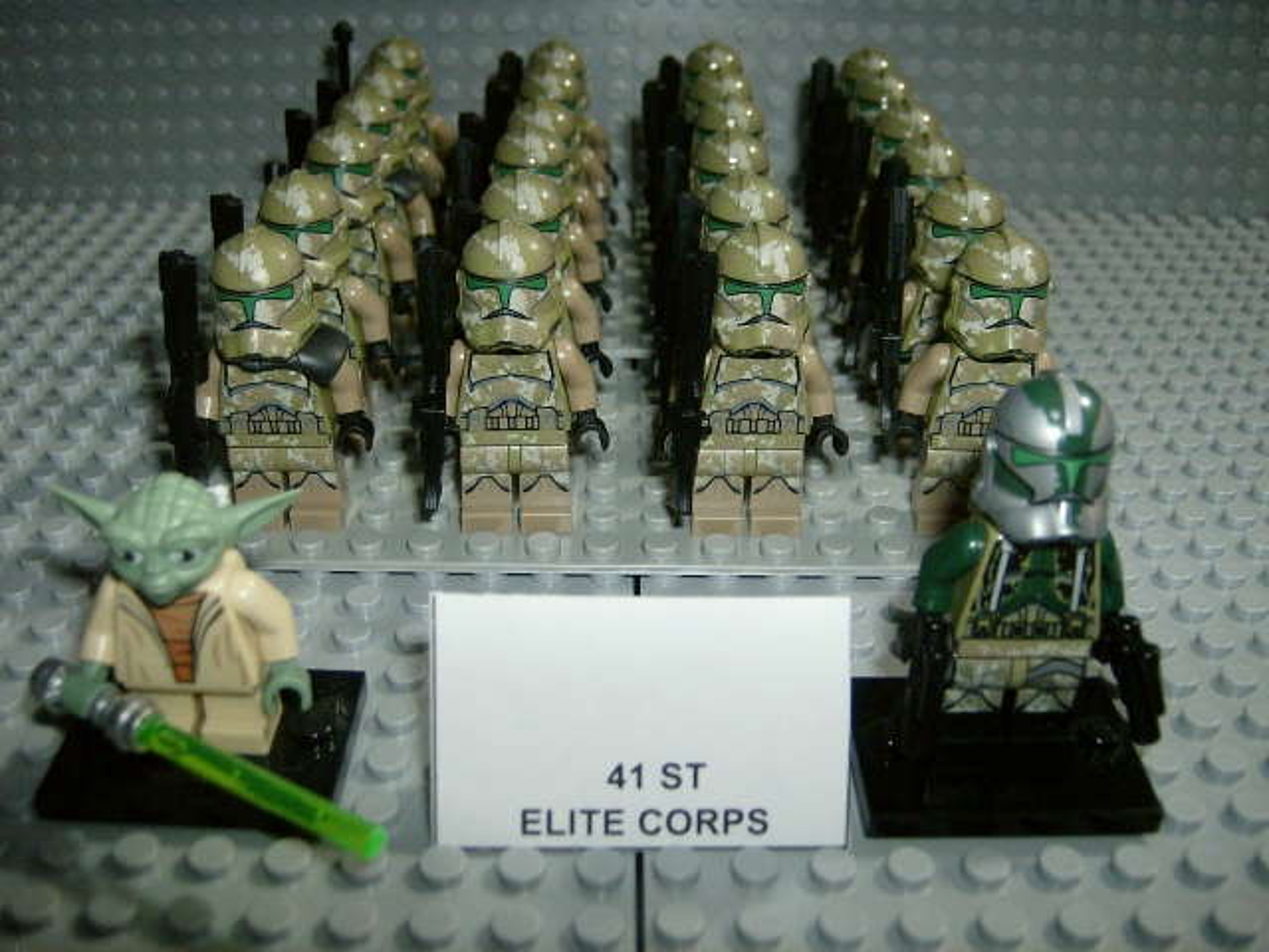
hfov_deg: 51.4
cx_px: 634
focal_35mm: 36
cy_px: 476
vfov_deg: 39.7
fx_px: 1320
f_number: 2.8
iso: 200
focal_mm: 6
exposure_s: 1/60
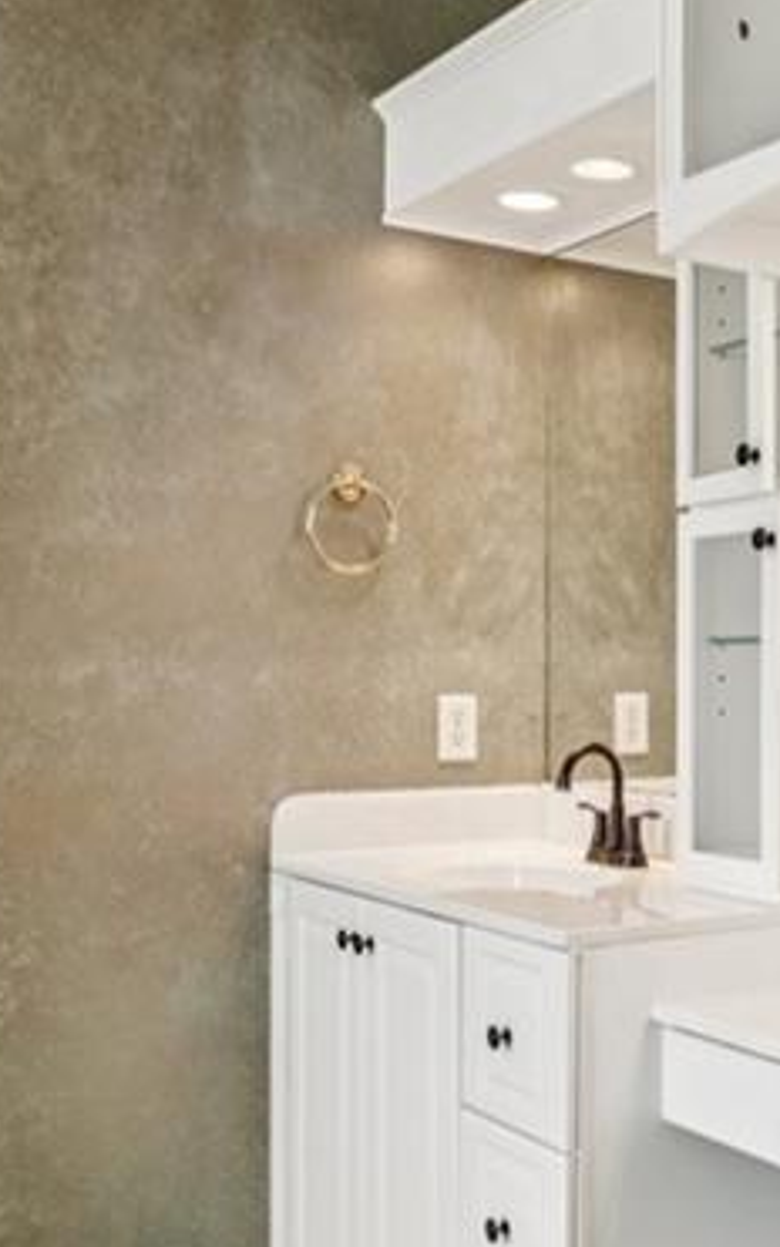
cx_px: 756
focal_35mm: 45
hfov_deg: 27.2
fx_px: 1530
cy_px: 704
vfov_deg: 44.3
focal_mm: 16
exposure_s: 1/60
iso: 400
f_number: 5.6
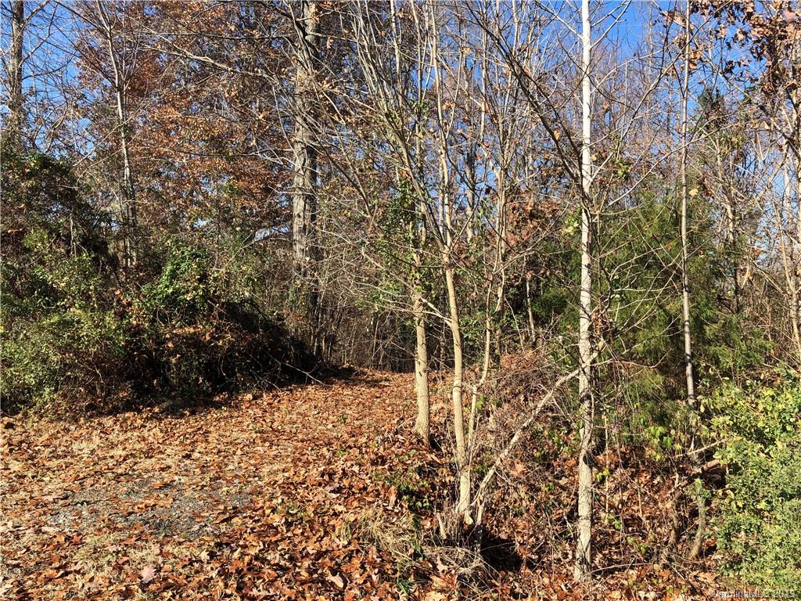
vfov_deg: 49.7
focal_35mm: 28
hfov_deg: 63.4
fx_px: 648
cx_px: 400
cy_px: 300
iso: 20
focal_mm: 3.99
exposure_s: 1/873
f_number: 1.8
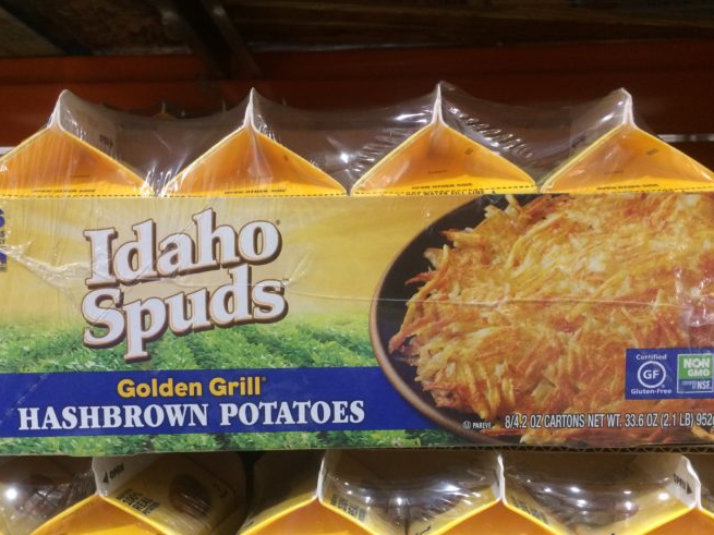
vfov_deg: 41.7
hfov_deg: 54.0
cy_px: 305
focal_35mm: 34
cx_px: 351
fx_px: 701
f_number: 2.2
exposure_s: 1/30
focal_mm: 4.15
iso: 160
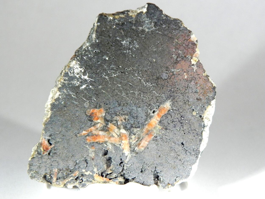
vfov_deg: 28.0
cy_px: 100
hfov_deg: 36.8
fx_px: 398
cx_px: 132
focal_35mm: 52
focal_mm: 9.2
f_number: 3.5
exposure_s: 1/27.5
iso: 400
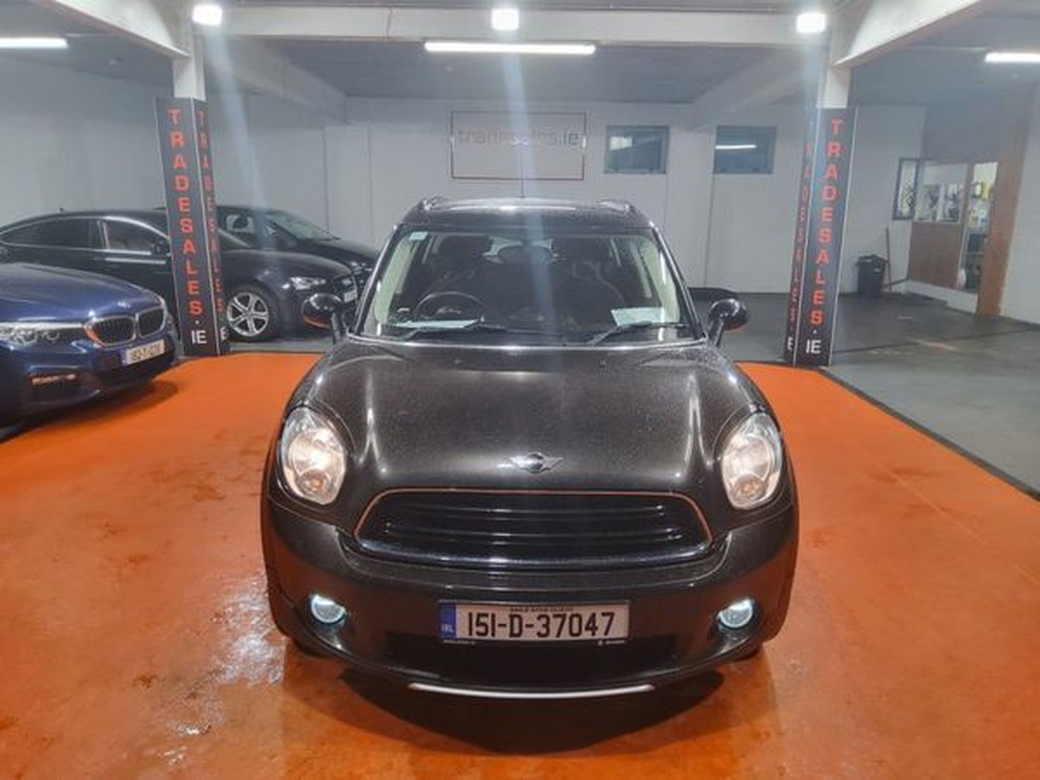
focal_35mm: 26
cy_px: 390
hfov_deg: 67.3
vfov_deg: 53.1
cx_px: 520
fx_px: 781
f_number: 2
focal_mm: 3.08
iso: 250
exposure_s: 1/50
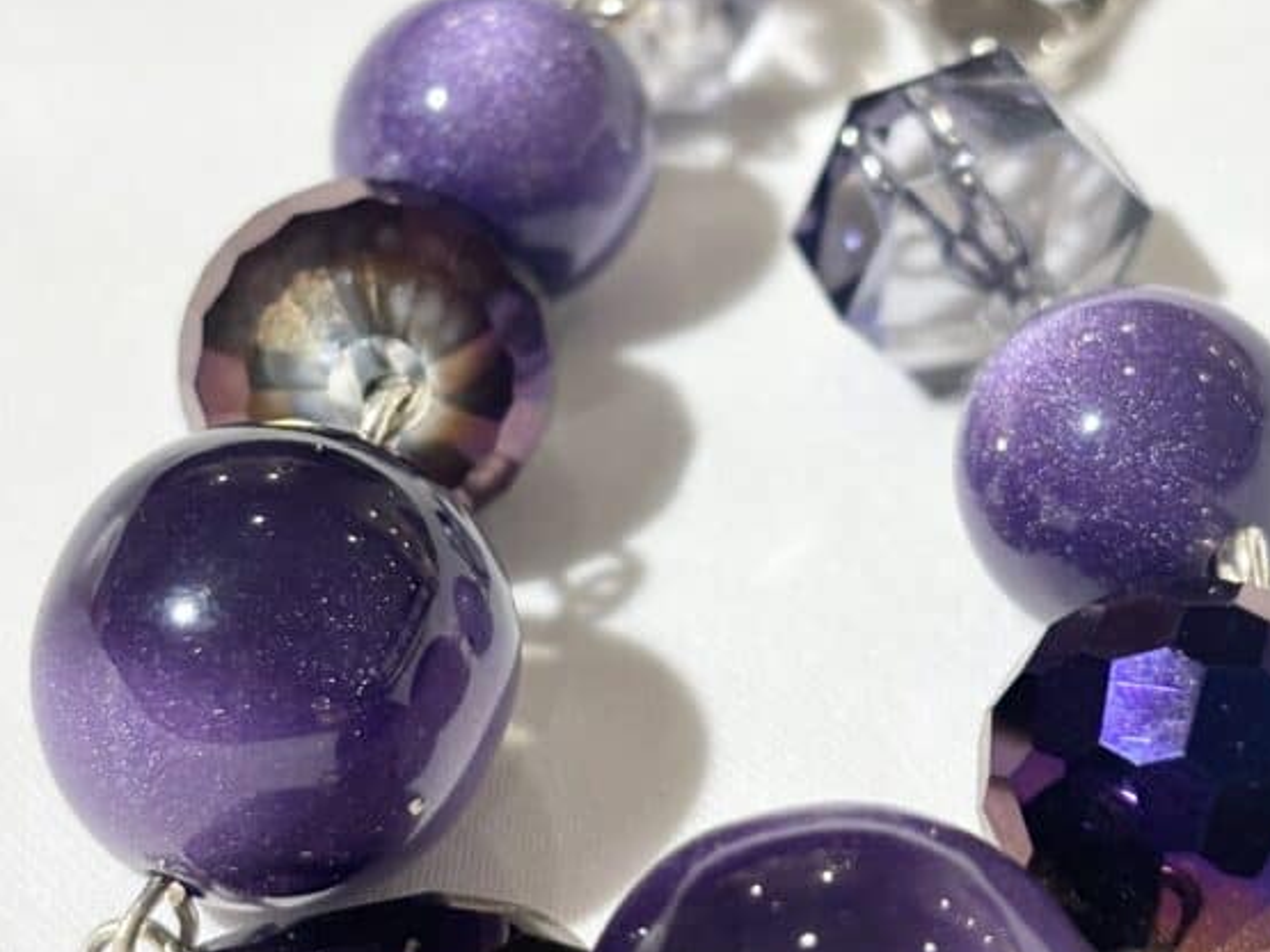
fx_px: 3521
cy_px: 394
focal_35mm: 96
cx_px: 751
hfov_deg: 20.4
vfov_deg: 15.4
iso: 32
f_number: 1.6
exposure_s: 1/100
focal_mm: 5.96
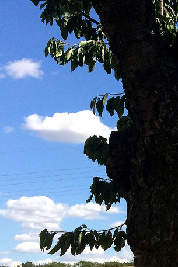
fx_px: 704
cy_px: 231
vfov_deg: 21.1
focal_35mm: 95
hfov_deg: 12.0
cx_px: 411
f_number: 2.2
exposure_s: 1/2740
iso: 32
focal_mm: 4.15
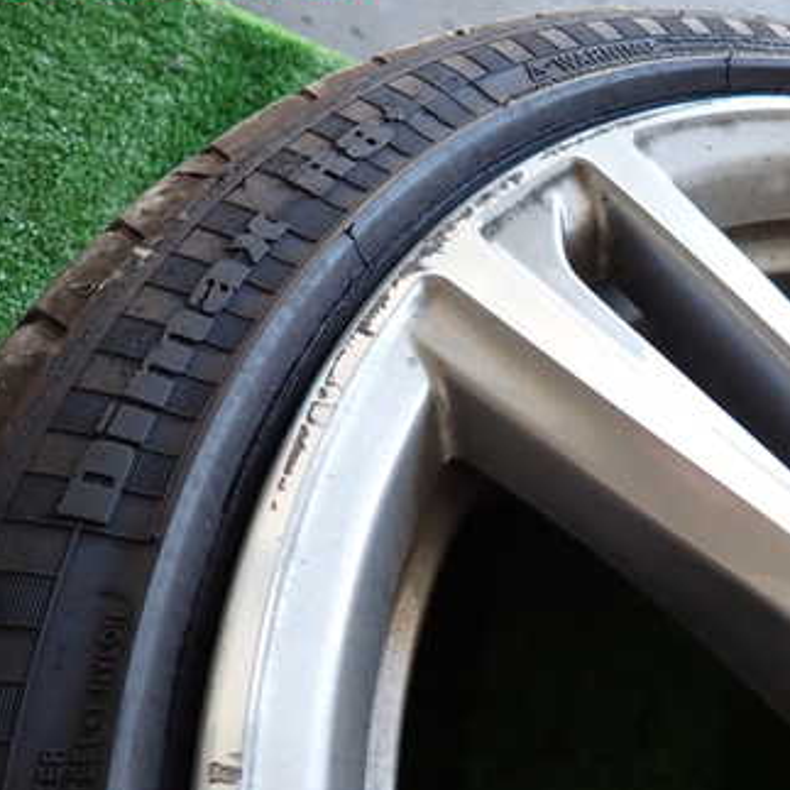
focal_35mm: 41
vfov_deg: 40.6
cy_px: 497
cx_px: 643
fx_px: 1059
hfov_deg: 39.2
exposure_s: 1/60
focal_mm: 4.5
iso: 160
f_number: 2
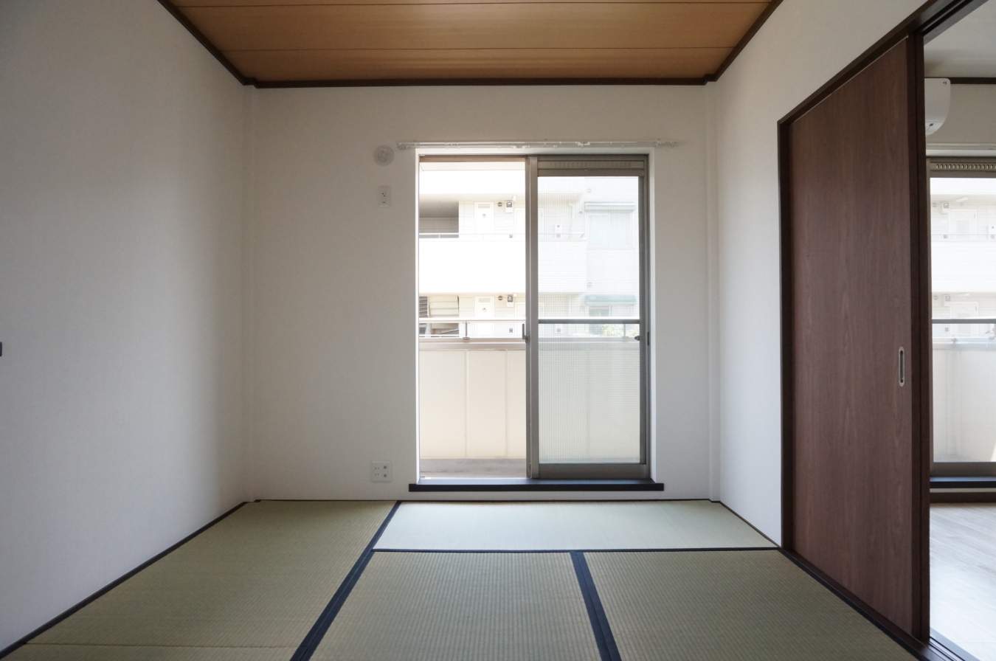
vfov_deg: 53.0
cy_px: 330
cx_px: 498
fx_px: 663
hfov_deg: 73.8
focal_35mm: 24
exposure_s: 1/400
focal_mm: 16
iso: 1600
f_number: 6.3
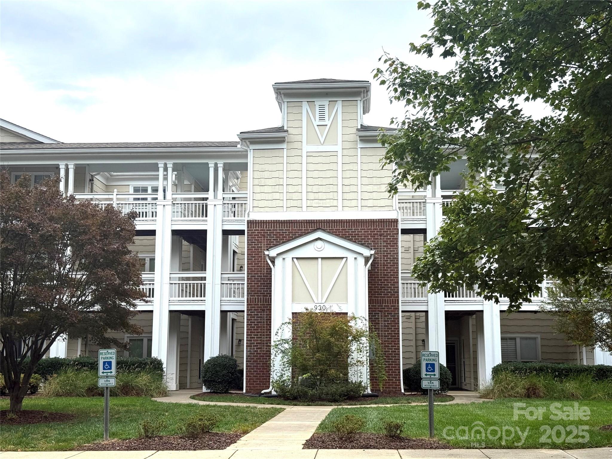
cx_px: 306
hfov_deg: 39.7
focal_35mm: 48
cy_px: 230
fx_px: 849
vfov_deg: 30.3
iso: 64
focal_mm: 6.76
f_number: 1.78
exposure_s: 1/1931
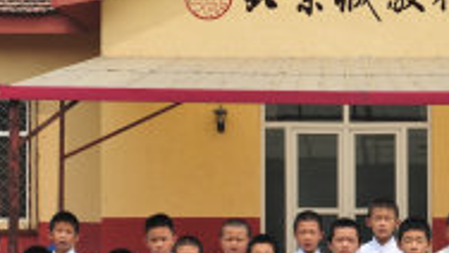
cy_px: 237
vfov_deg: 8.2
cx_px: 368
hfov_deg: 14.5
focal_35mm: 147
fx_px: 1751
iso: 200
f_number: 9
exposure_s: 1/320
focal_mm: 36
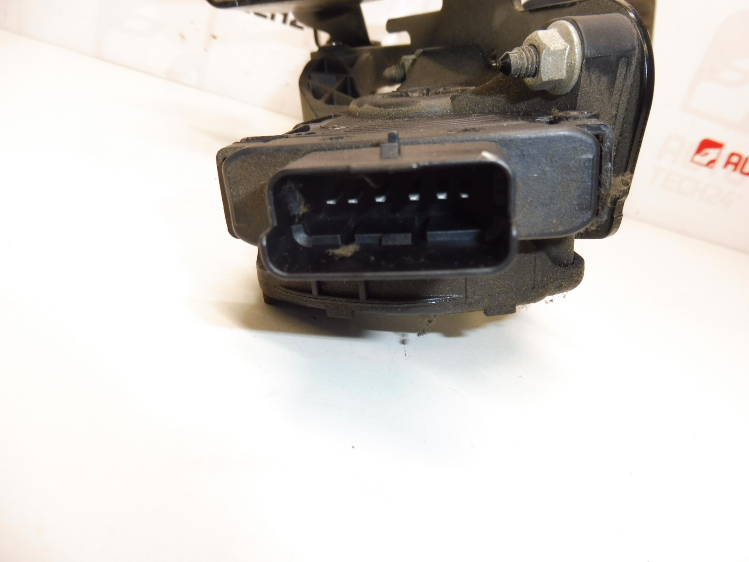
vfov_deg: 54.9
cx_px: 374
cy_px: 281
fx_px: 541
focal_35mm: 25
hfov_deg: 69.4
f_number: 3.5
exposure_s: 1/60
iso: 200
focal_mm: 4.4
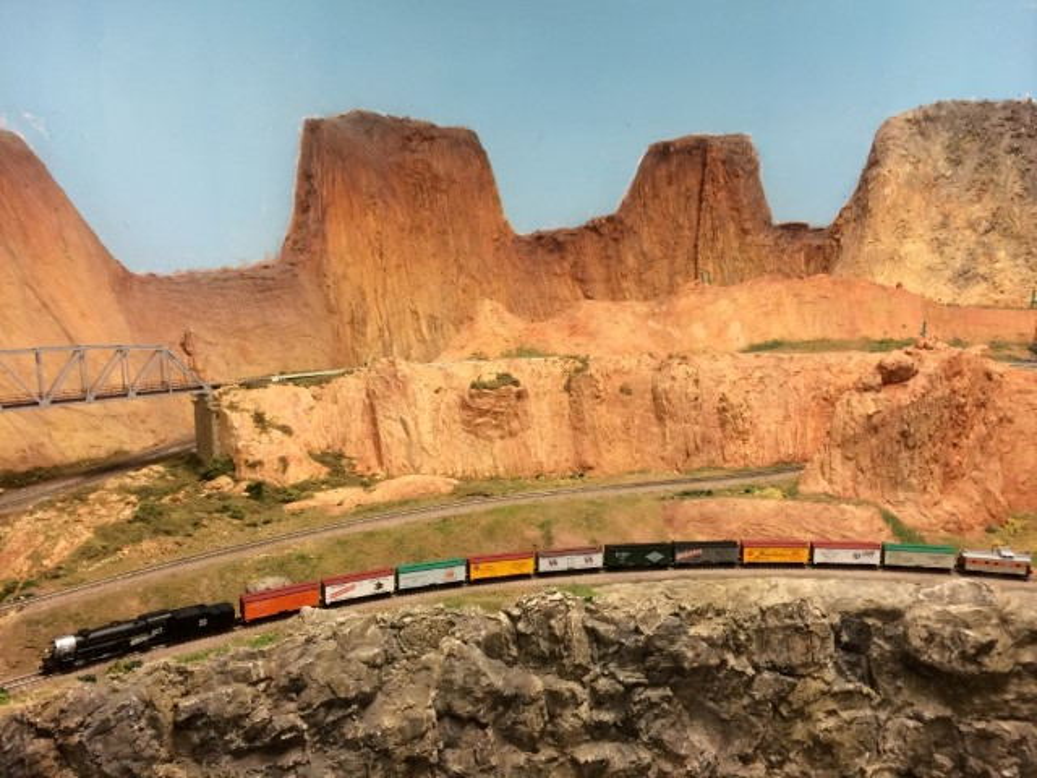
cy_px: 389
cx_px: 518
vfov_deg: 46.8
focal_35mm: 30
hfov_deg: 60.0
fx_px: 899
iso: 100
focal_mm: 4.12
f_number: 2.2
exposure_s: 1/30
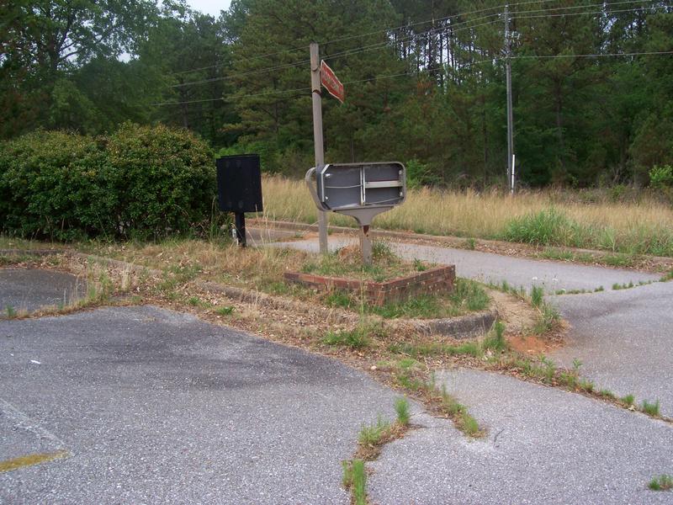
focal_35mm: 34
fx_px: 661
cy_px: 252
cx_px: 336
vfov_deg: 41.8
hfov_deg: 54.0
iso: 80
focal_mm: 5.6
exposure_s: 1/290
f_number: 5.1
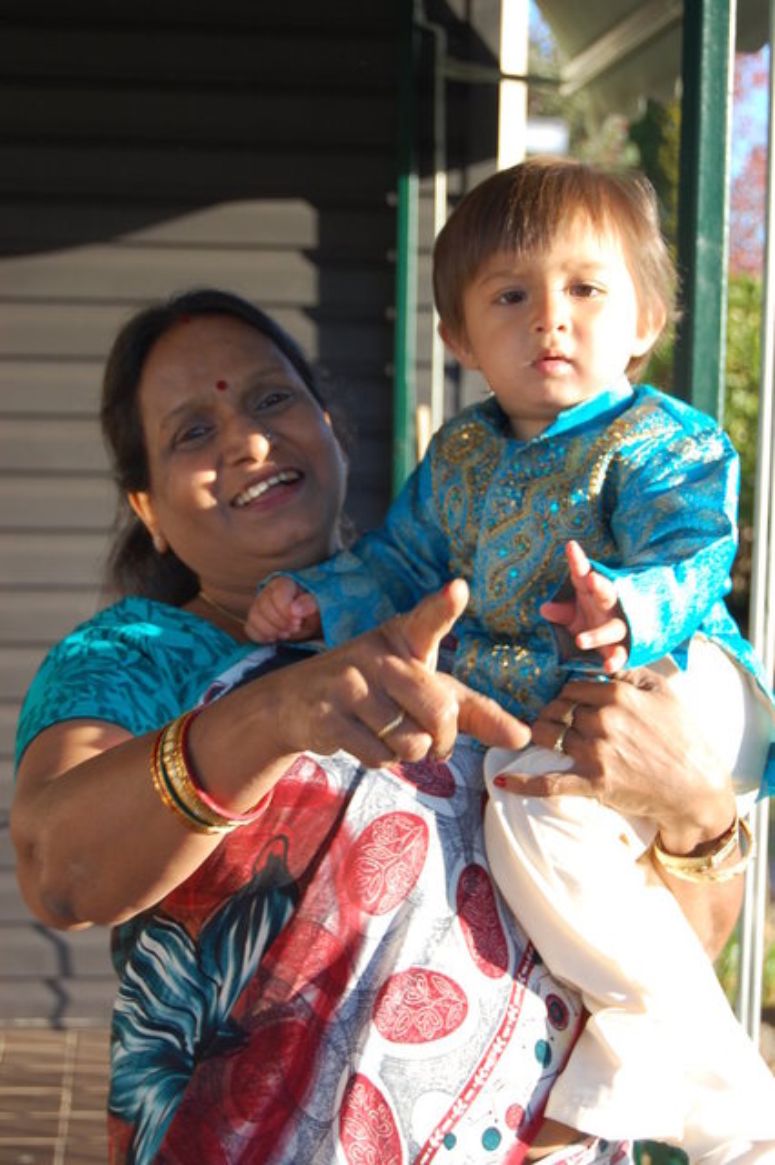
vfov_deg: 29.9
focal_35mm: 68
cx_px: 388
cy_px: 582
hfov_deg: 20.1
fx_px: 2182
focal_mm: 45
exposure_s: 1/125
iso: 200
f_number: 5.6
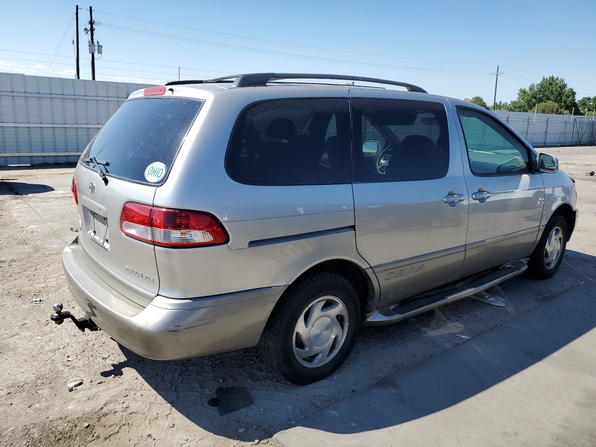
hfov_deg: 67.3
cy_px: 224
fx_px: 448
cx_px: 298
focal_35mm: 26
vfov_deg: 53.1
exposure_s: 1/2500
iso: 50
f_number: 1.5
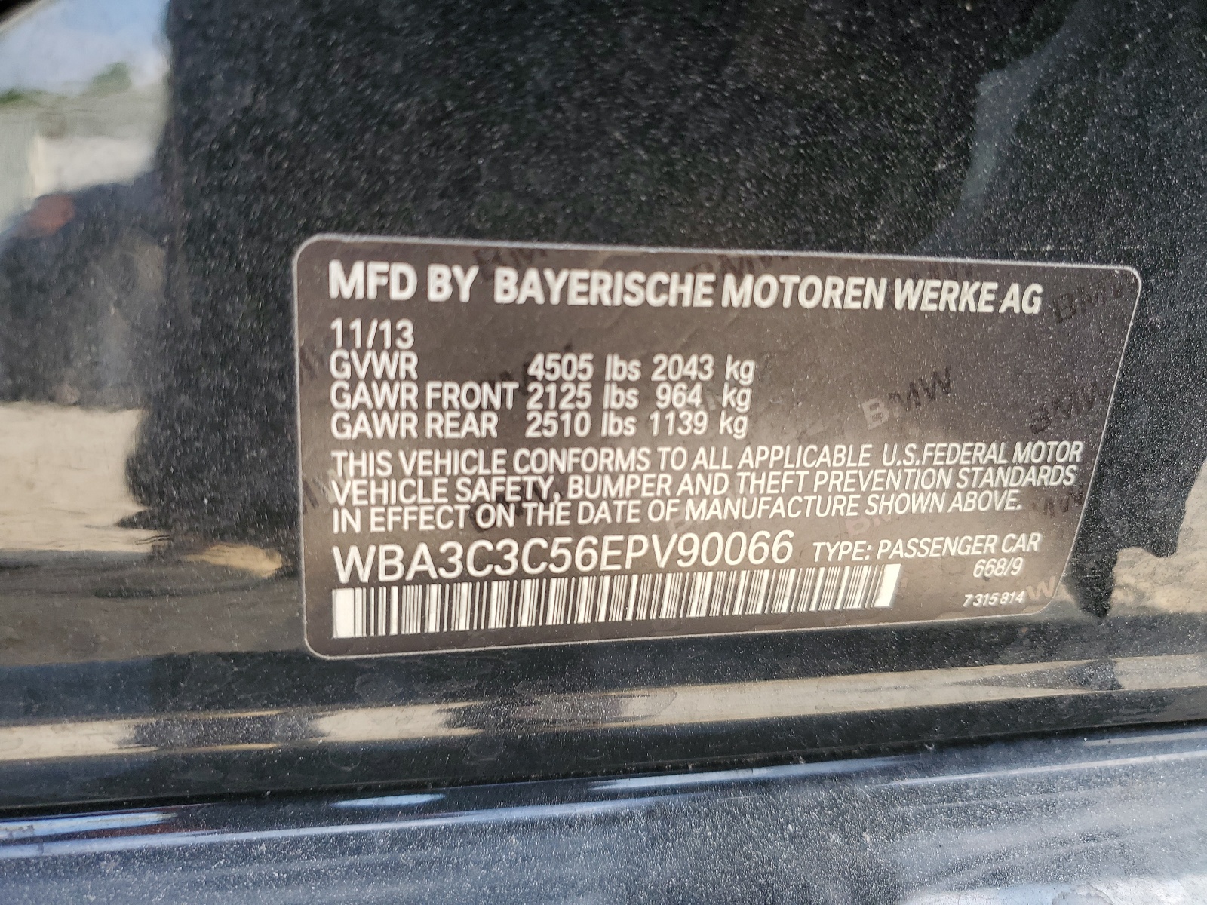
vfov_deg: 53.1
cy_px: 452
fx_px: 907
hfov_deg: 67.3
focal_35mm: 26
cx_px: 604
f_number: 1.5
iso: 53
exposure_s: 1/120
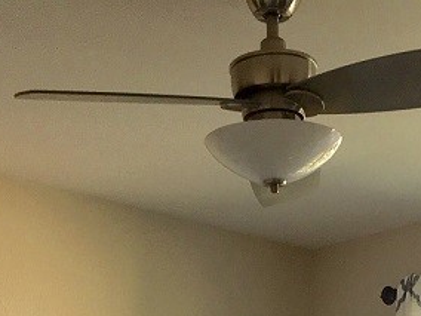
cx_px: 222
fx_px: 1204
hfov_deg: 19.8
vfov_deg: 13.6
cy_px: 537
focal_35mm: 99
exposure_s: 1/60
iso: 32
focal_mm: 4.15
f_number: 2.2
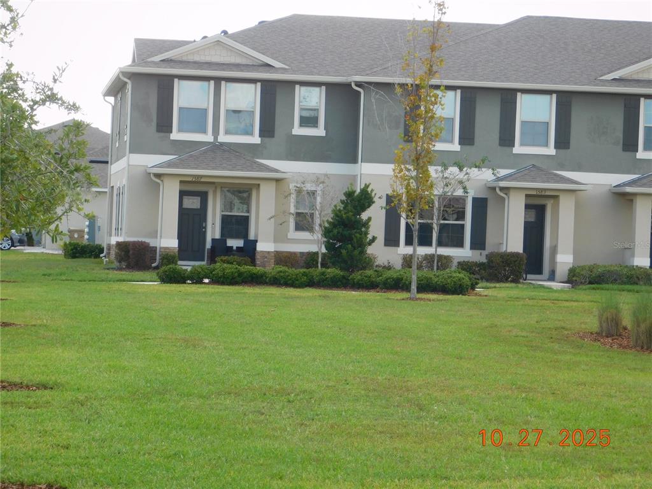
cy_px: 244
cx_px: 326
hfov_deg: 14.7
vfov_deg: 11.1
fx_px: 2524
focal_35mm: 134
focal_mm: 23.7
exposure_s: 1/200
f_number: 5
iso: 125
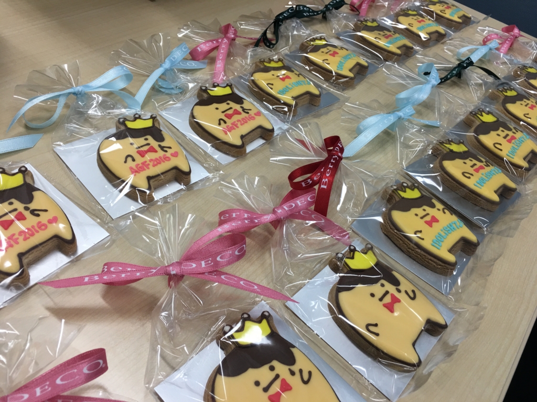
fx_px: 450
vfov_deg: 48.2
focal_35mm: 29
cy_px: 201
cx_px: 268
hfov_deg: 61.7
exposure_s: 1/40
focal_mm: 4.15
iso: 25
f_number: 2.2
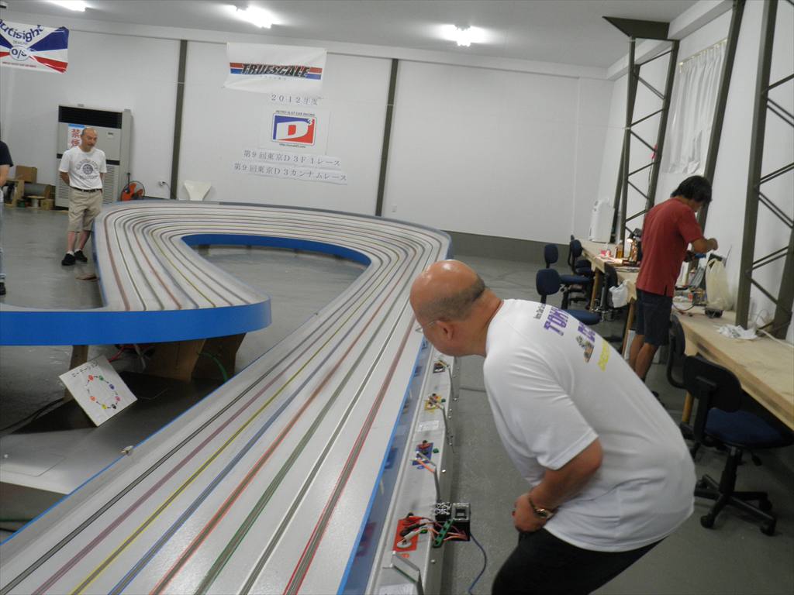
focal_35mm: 34
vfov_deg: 41.8
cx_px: 397
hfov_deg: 54.0
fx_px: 780
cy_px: 298
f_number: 3.5
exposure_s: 1/25
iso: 200
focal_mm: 6.1
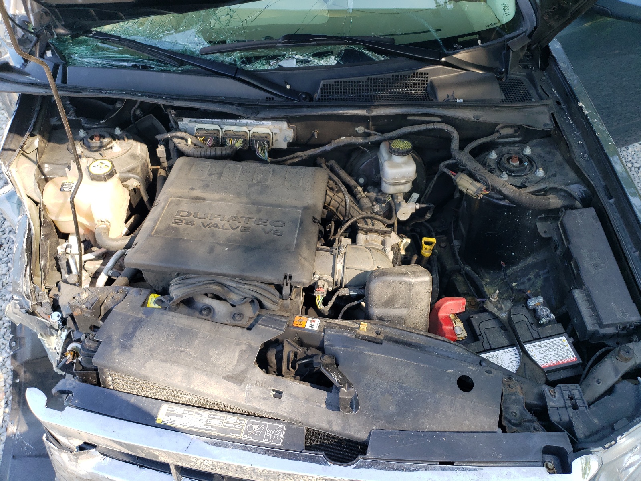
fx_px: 481
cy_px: 240
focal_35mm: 26
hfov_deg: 67.3
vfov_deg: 53.1
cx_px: 320
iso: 50
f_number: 1.5
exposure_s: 1/303
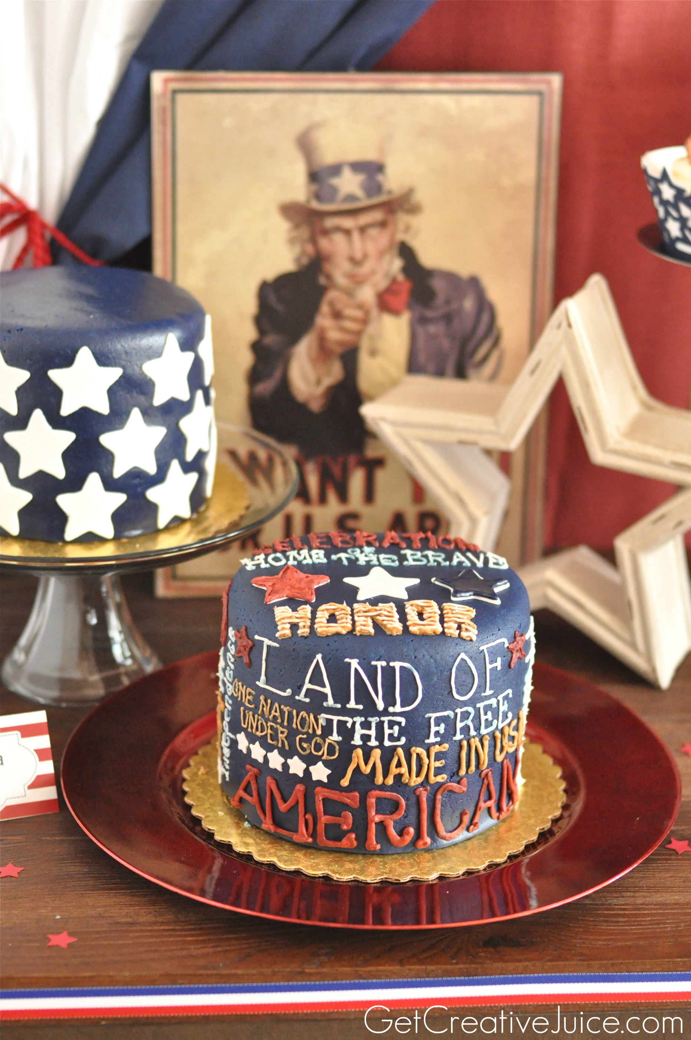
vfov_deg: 27.0
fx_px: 2165
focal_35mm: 75
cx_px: 346
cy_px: 520
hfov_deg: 18.1
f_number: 2.5
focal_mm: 50
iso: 2500
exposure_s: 1/160
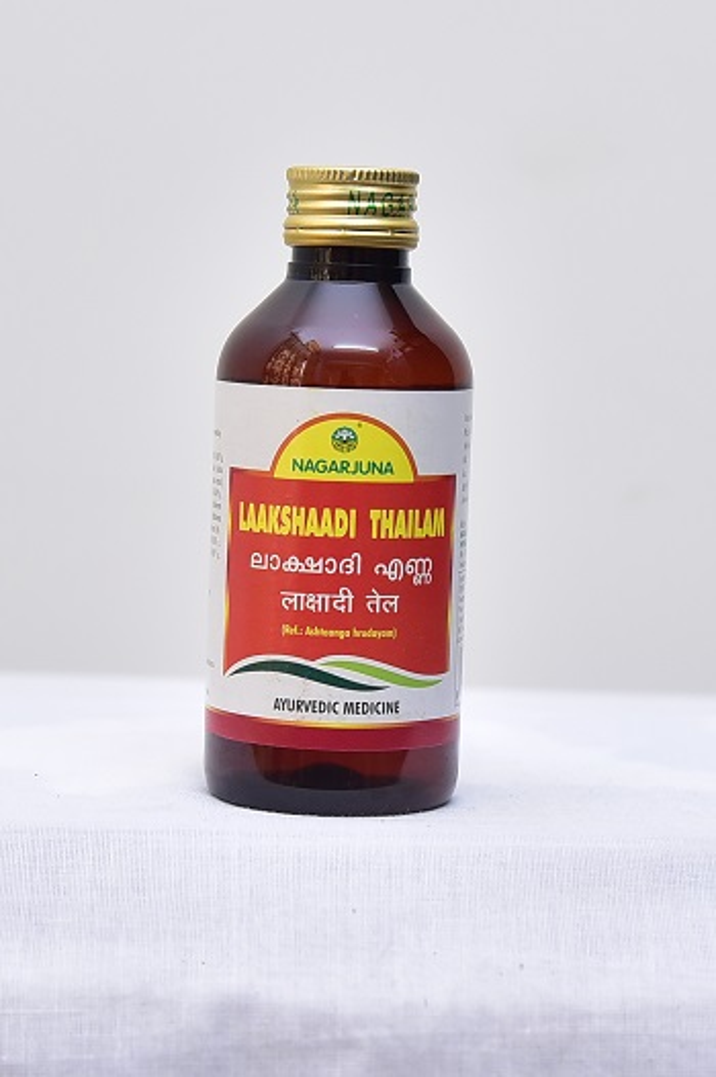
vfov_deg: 44.5
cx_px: 358
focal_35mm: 44
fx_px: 1314
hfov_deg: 30.5
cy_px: 538
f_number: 4
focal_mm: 44
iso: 1250
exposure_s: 1/100
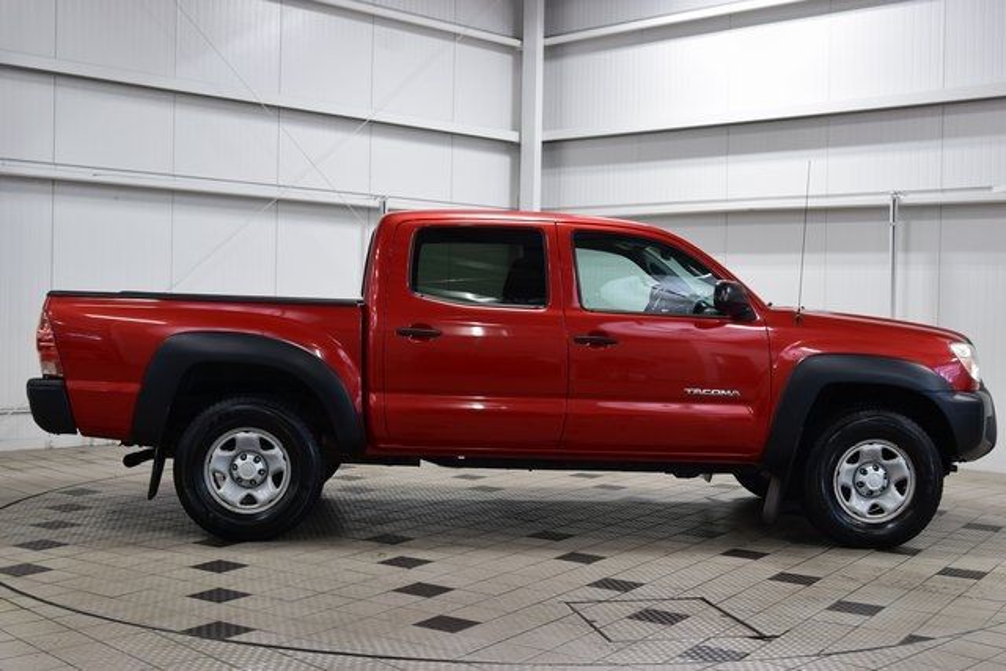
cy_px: 336
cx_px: 503
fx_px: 1300
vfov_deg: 29.0
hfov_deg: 42.3
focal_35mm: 46
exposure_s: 1/20
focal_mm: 31
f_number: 6.3
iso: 400
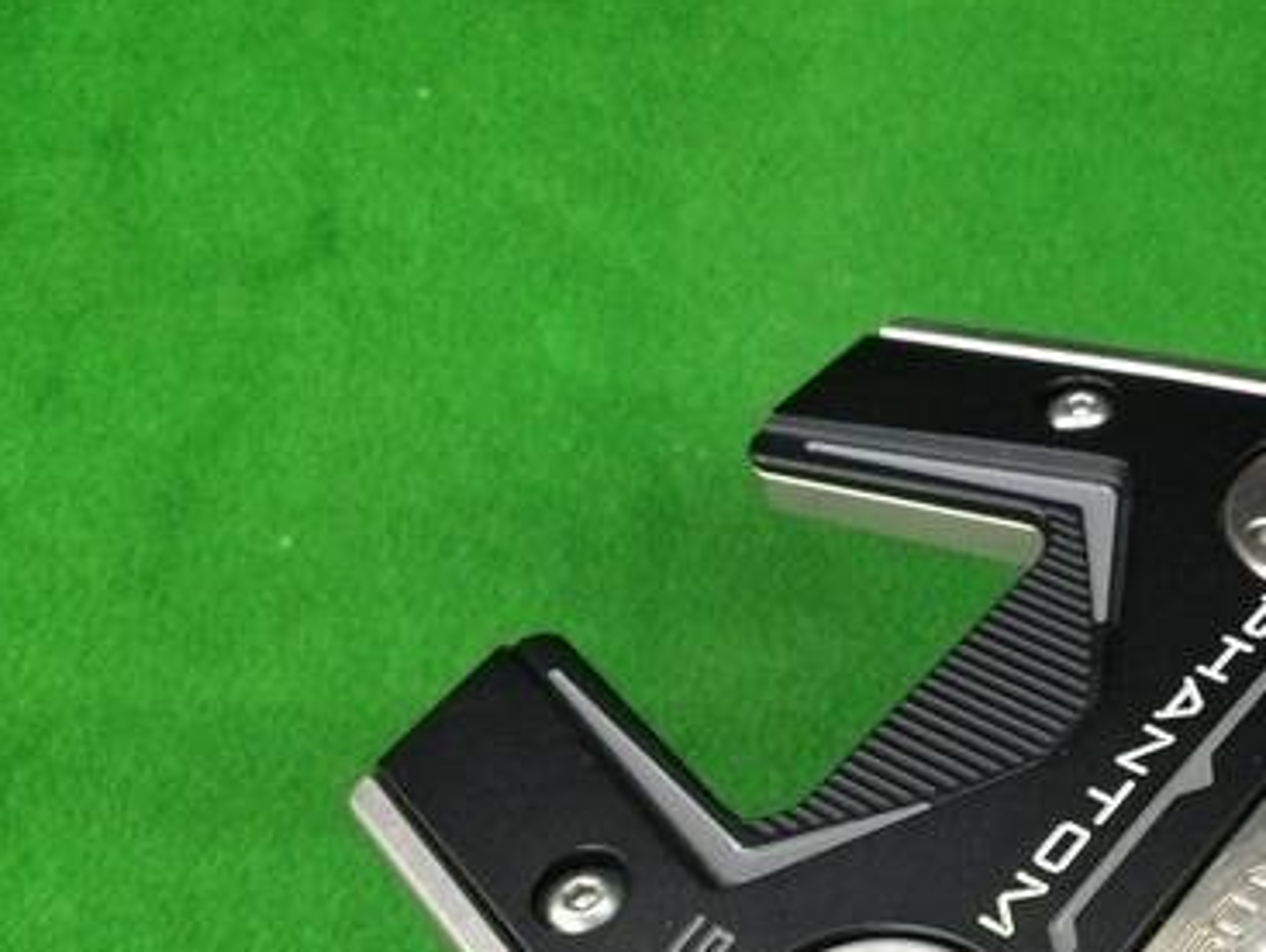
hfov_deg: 34.7
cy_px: 811
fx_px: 1977
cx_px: 962
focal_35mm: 54
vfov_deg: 26.4
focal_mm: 3.3
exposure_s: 1/30
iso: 125
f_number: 2.4
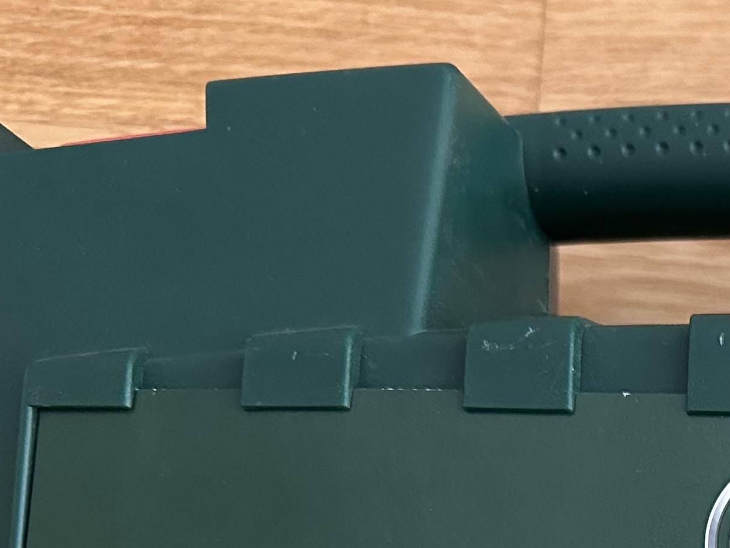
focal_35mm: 79
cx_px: 946
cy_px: 747
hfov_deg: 22.2
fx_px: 1666
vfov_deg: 17.3
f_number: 1.78
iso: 640
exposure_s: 1/60
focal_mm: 6.86
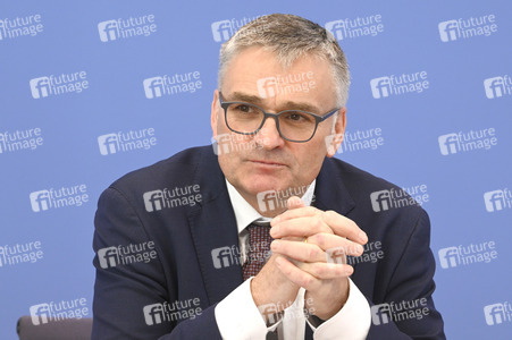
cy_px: 170
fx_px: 1734
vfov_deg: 11.2
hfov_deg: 16.8
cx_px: 256
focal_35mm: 122
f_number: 7.1
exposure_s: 1/400
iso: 3200
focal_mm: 122
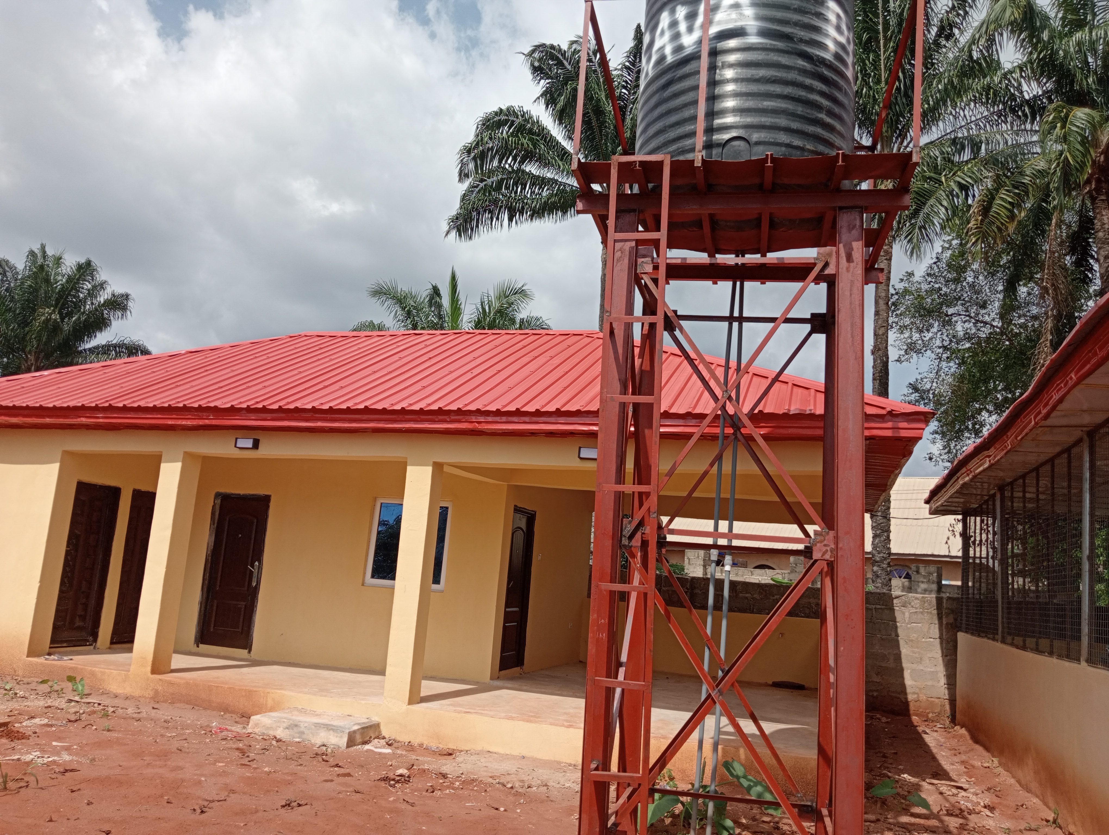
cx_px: 554
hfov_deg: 63.4
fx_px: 898
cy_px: 418
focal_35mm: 28
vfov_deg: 49.9
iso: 112
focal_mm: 4.04
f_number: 1.8
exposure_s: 1/949
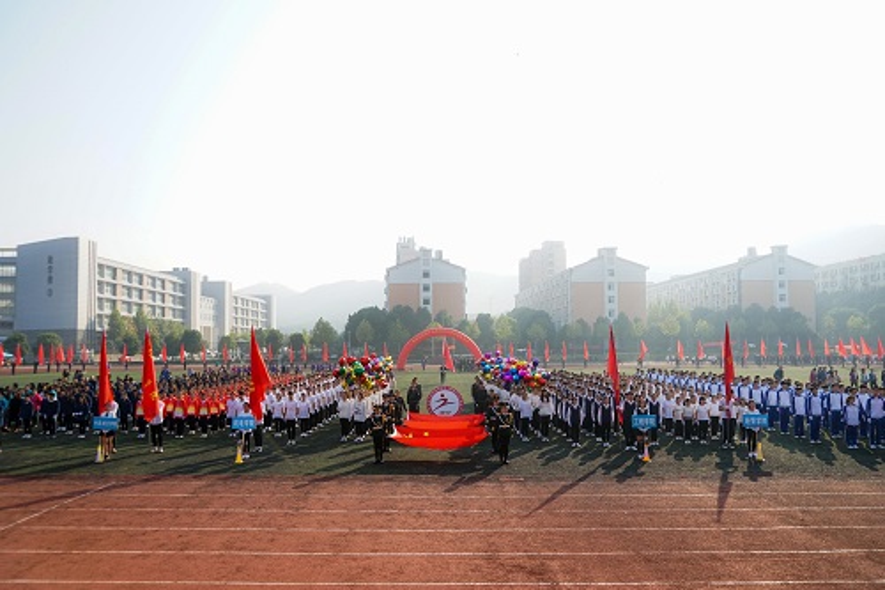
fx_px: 590
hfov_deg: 73.8
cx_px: 442
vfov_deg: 53.1
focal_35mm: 24
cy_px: 295
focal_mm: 24
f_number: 8
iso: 640
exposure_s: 1/640
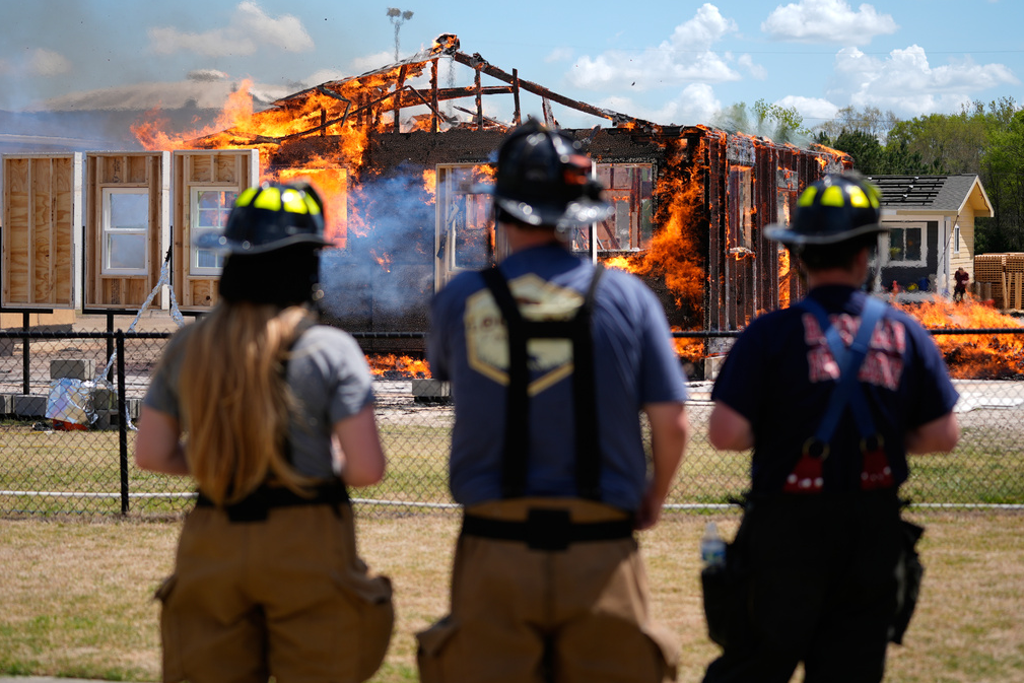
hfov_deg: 28.4
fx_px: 2020
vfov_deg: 19.2
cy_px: 344
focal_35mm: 71
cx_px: 507
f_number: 2.8
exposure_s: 1/2500
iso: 125
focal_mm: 70
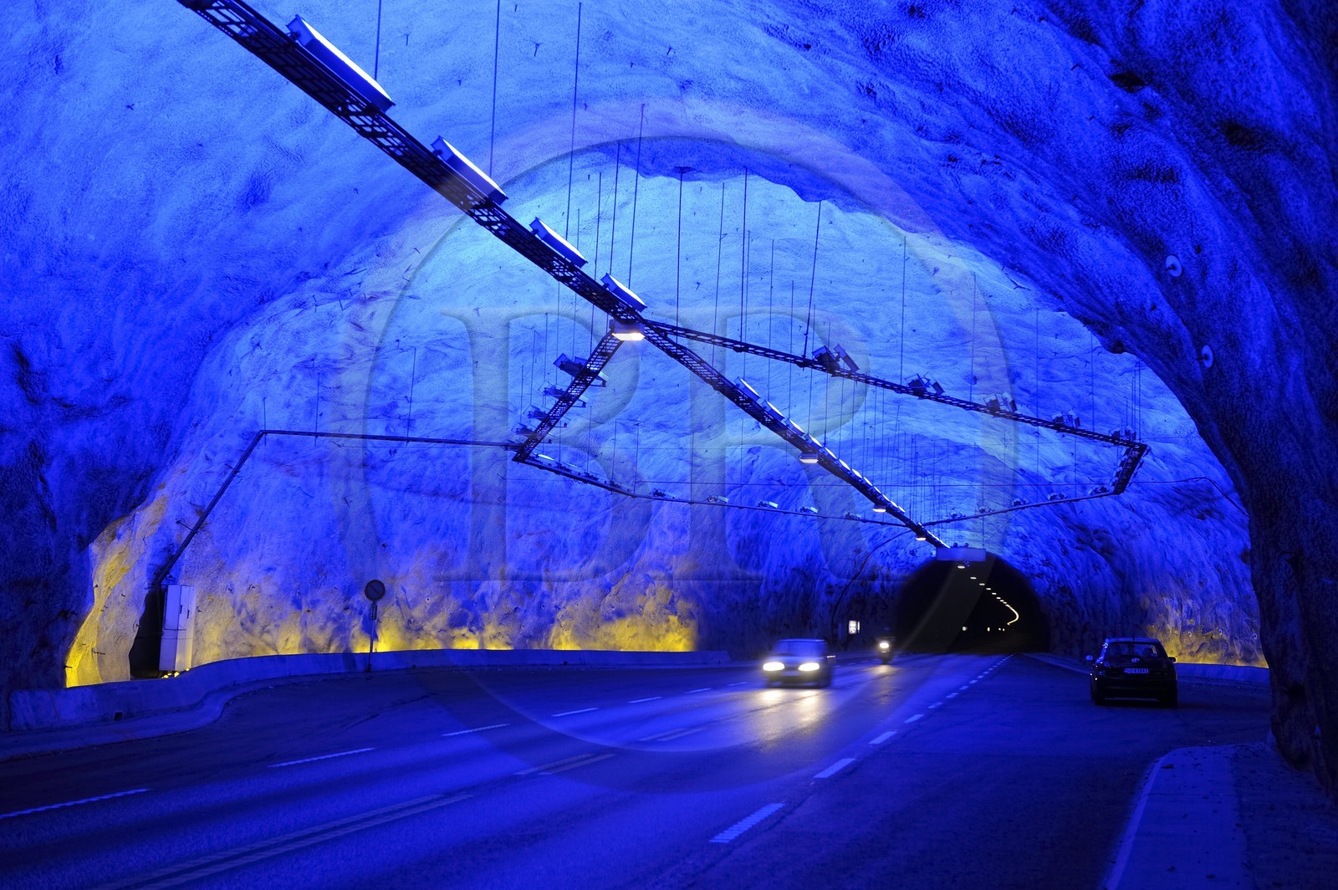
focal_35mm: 48
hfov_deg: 41.1
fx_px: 1782
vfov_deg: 28.0
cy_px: 445
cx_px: 669
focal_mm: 48
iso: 400
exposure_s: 1/10
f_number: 4.5
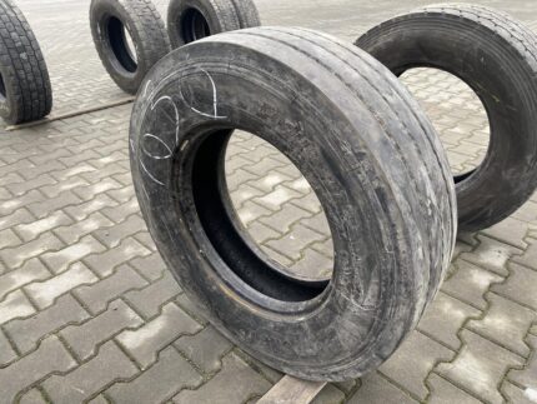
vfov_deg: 53.1
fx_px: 404
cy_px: 202
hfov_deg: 67.3
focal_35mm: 26
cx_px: 268
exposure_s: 1/121
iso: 80
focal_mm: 4.25
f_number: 1.8
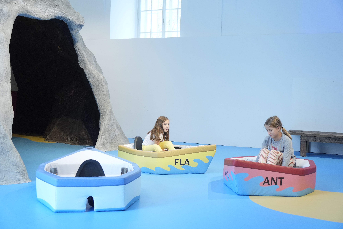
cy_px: 114
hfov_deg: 46.4
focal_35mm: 42
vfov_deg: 31.9
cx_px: 172
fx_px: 400
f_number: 5
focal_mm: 42
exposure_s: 1/125
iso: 2000
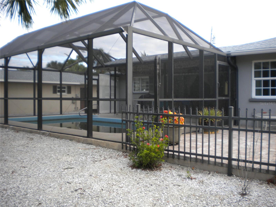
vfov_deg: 40.7
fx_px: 279
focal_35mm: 35
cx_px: 138
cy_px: 104
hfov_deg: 52.6
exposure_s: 1/93
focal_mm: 6.3
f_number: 3.1
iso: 80
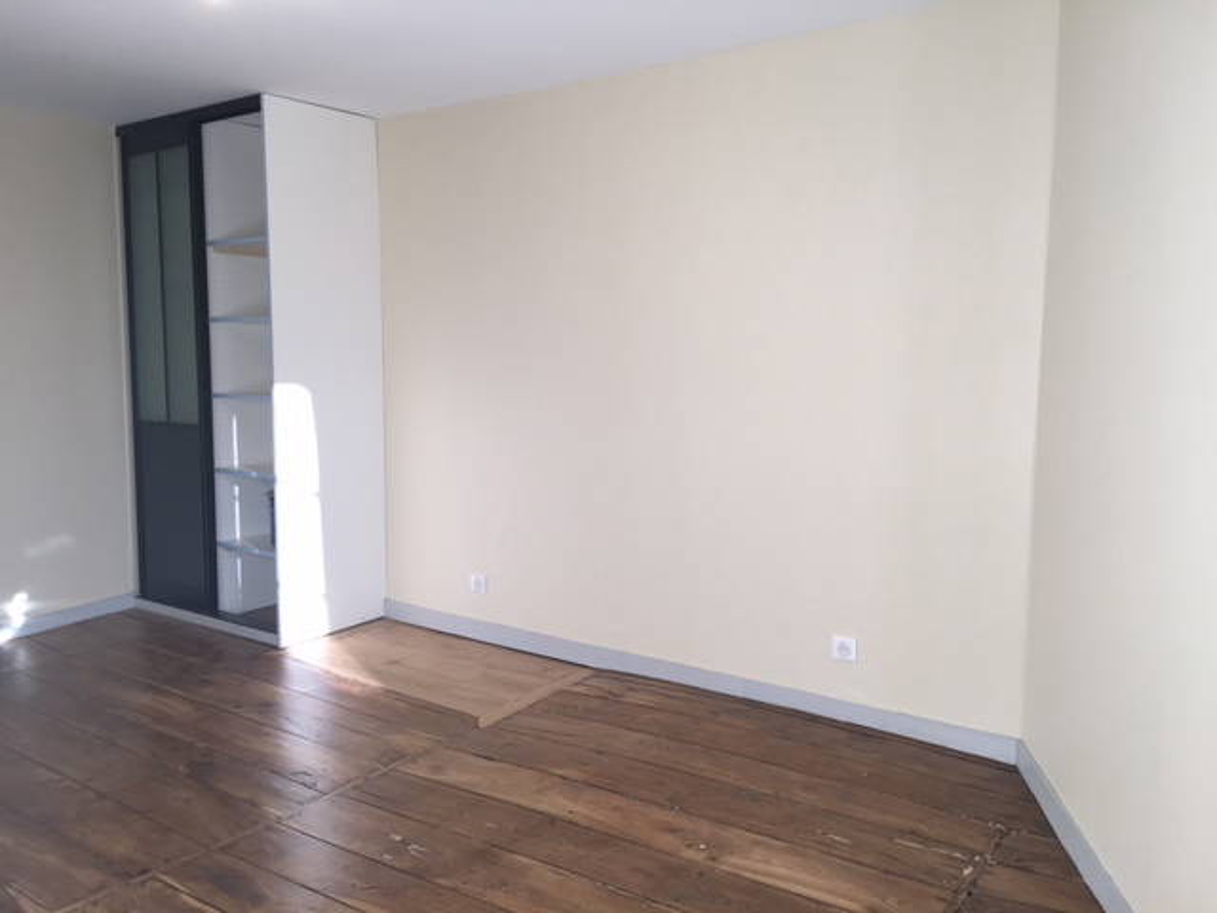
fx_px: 1020
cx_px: 608
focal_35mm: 29
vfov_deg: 48.2
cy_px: 456
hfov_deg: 61.7
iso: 25
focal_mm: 4.15
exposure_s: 1/100
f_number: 2.2
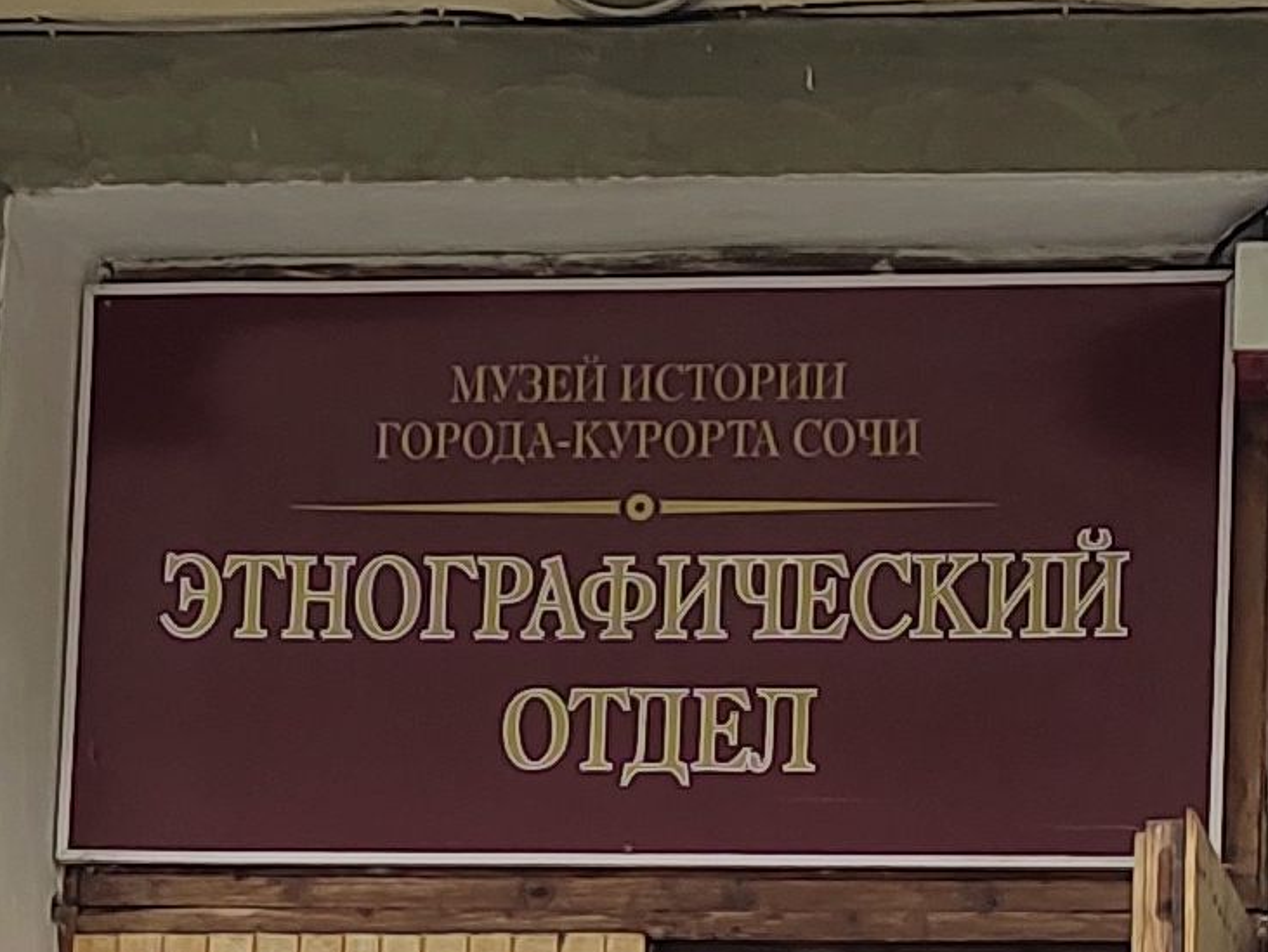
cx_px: 746
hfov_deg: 52.3
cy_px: 617
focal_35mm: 35
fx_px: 1283
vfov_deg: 40.3
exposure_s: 1/469
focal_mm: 5.42
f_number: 1.89
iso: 50
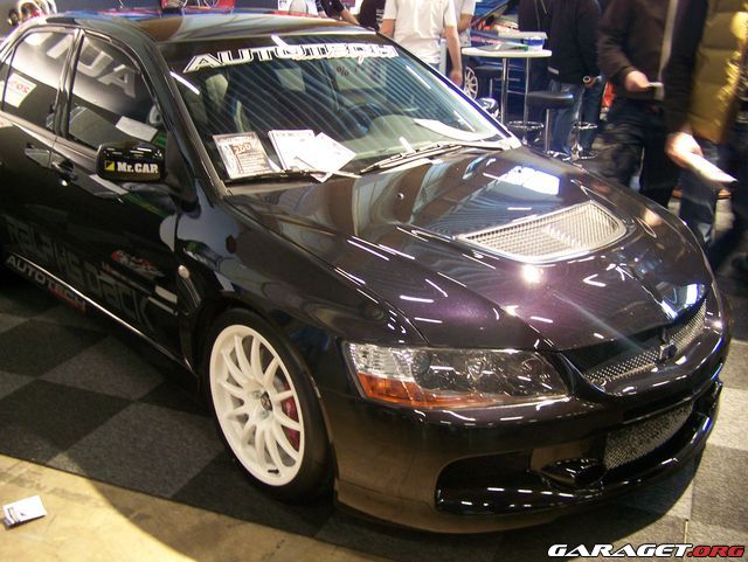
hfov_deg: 48.9
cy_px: 281
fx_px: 822
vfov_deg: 37.8
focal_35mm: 38
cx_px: 374
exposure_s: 1/8
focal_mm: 6.3
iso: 160
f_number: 2.8
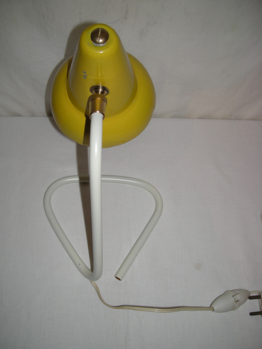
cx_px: 124
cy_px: 170
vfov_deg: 50.1
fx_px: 373
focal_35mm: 37
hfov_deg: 38.6
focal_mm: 5.7
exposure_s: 1/30
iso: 50
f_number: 2.8
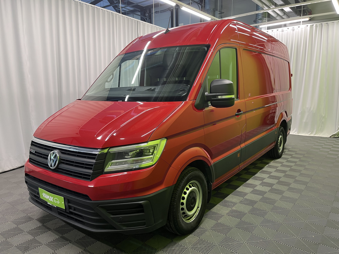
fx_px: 255
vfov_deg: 53.1
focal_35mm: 26
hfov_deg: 67.3
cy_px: 127
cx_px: 170
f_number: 1.6
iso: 80
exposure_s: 1/50
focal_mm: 5.1
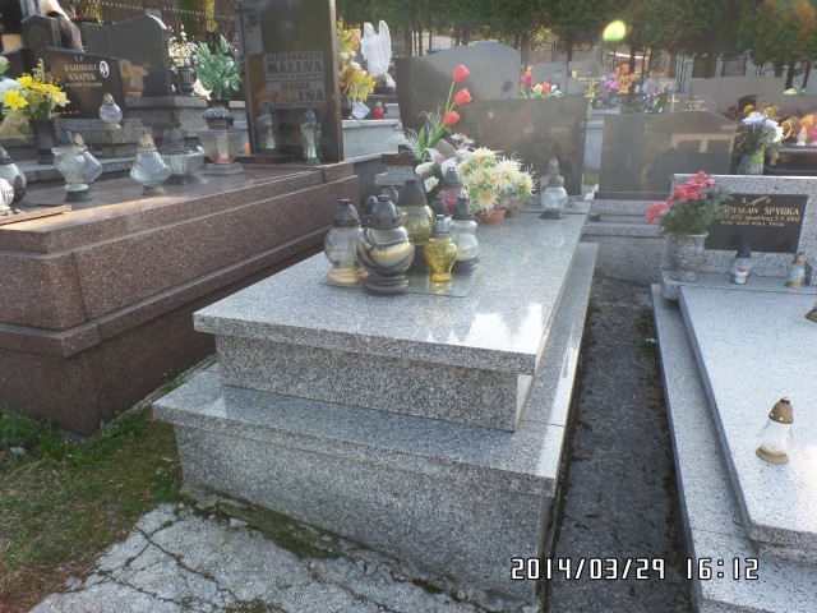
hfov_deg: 73.9
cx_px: 408
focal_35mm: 23
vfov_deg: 58.9
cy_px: 306
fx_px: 543
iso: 100
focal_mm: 4.1
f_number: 3.5
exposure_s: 1/125
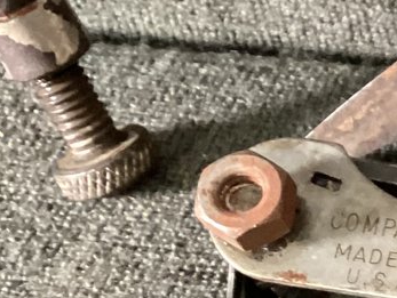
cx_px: 716
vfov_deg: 10.7
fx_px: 1550
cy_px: 409
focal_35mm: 135
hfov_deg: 13.2
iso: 400
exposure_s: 1/40
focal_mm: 3.3
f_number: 2.4
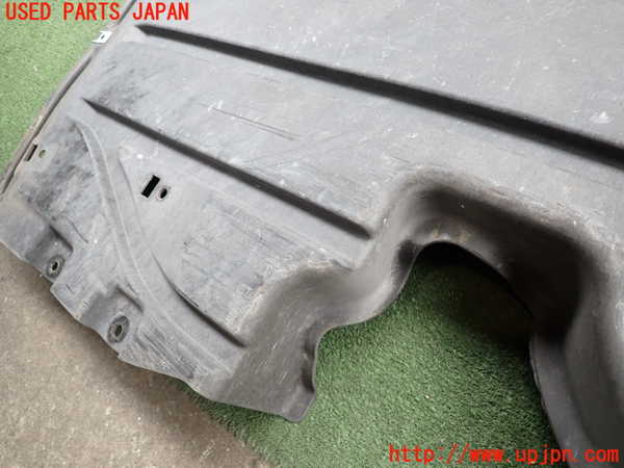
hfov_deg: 69.4
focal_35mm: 25
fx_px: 451
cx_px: 312
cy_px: 234
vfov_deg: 54.9
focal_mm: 4.5
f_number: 2
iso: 125
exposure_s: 1/125
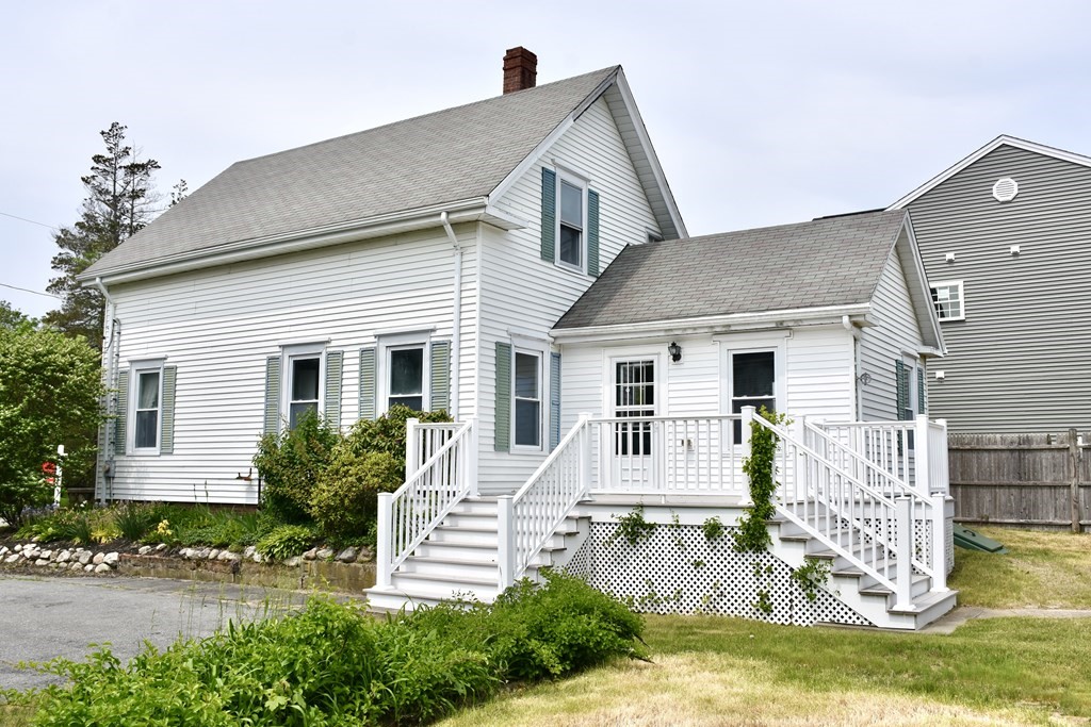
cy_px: 364
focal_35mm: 30
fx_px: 909
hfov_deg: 61.9
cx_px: 546
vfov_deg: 43.6
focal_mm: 20
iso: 140
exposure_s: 1/500
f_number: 8
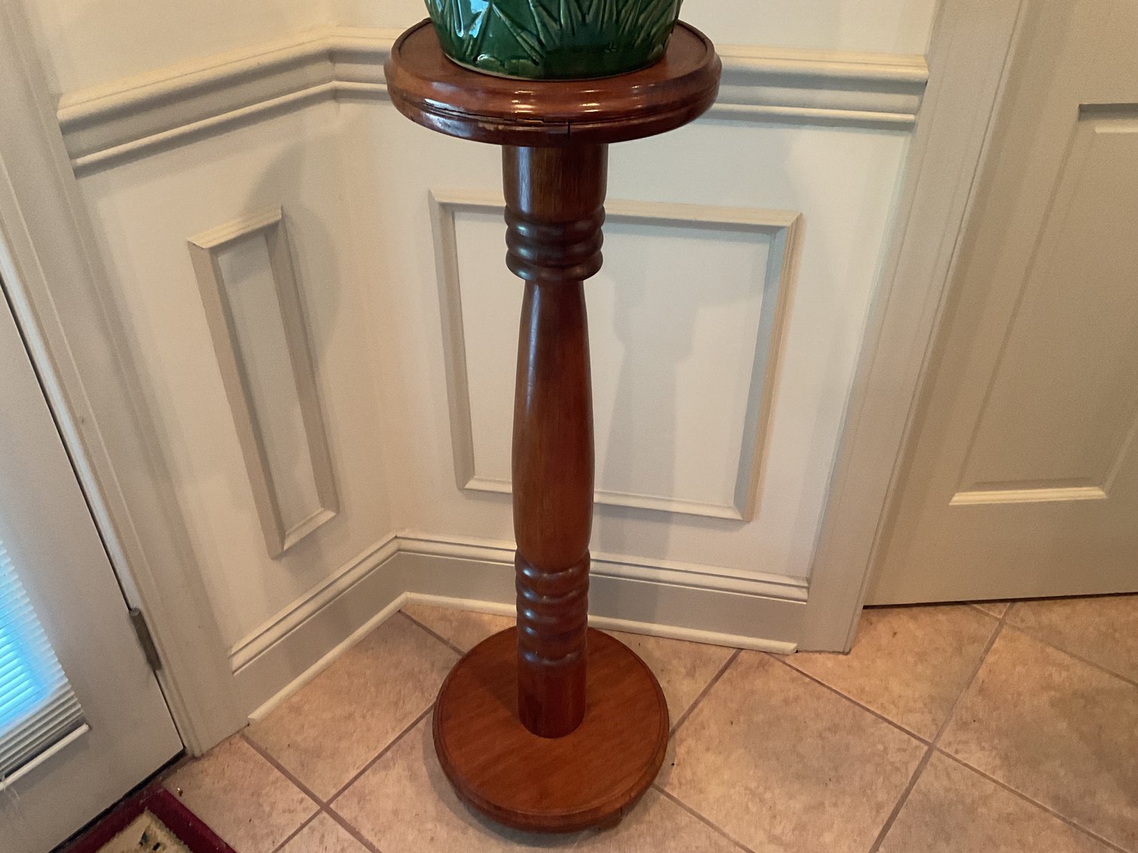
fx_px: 953
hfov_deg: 61.7
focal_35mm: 29
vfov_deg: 48.2
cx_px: 569
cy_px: 426
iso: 250
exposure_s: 1/60
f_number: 1.8
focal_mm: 3
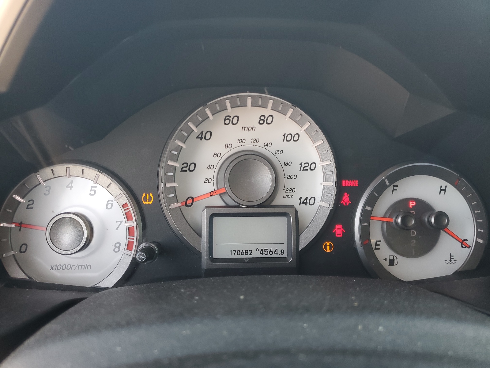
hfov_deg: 67.3
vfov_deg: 53.1
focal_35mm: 26
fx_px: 368
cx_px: 245
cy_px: 184
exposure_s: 1/120
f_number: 1.5
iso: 60
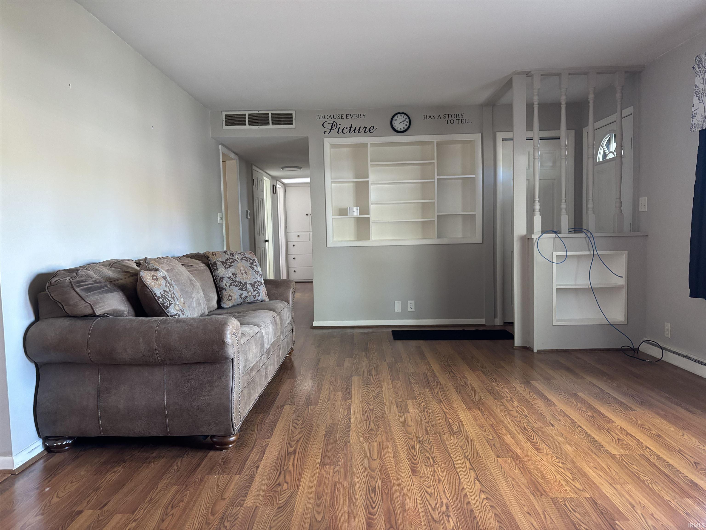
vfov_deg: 53.1
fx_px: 530
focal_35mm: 26
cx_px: 353
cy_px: 265
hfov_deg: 67.3
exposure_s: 1/60
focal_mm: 5.96
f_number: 1.6
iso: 400
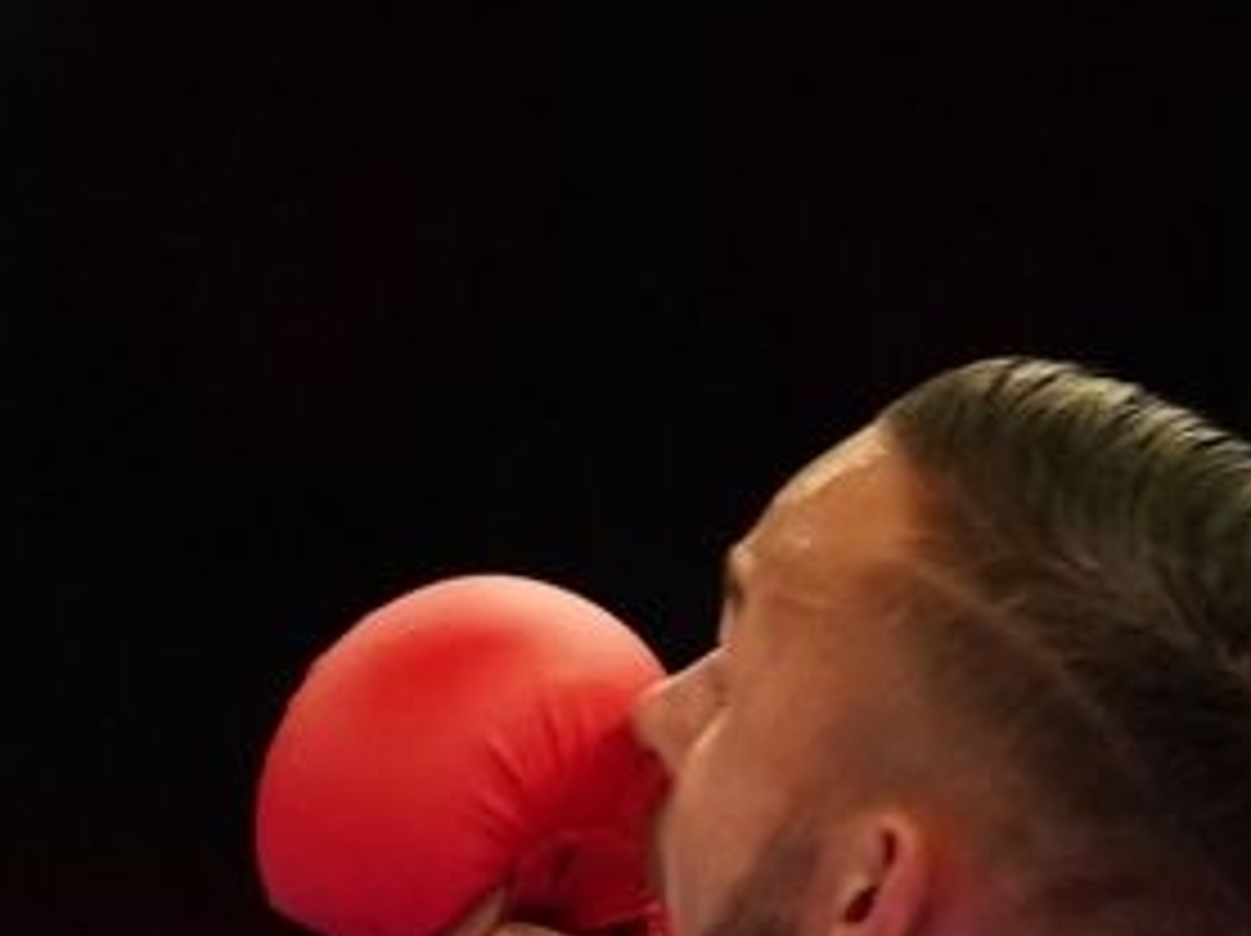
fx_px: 49468
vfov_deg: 1.1
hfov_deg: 1.4
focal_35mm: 1370
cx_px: -1080
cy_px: 2434
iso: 3200
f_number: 2.8
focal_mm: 147
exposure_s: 1/1000
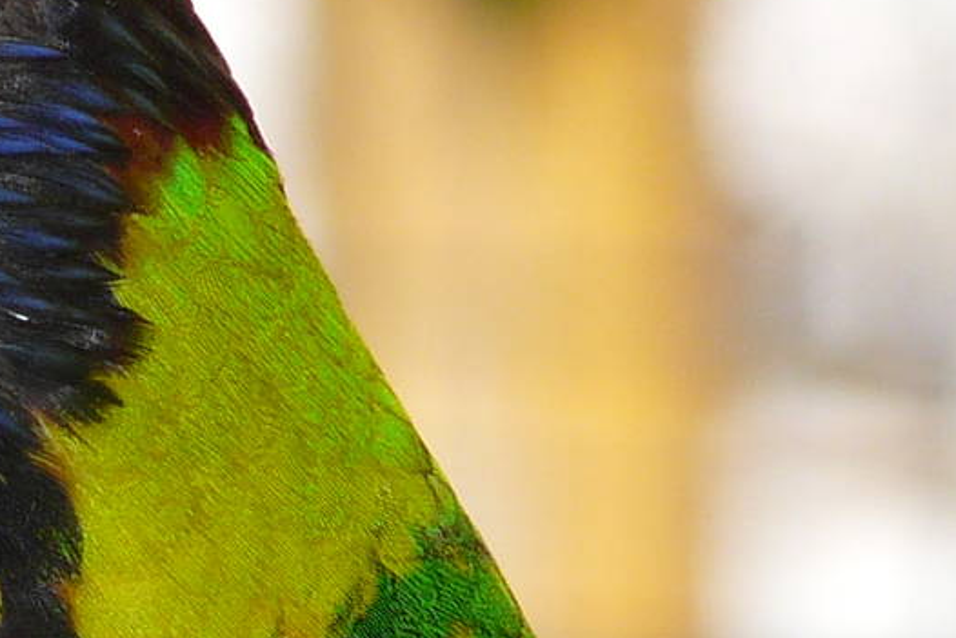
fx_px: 48474
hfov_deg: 1.1
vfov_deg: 0.8
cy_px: 729
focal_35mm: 1825
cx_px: 45
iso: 100
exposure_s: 1/250
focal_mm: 59.5
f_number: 4.5
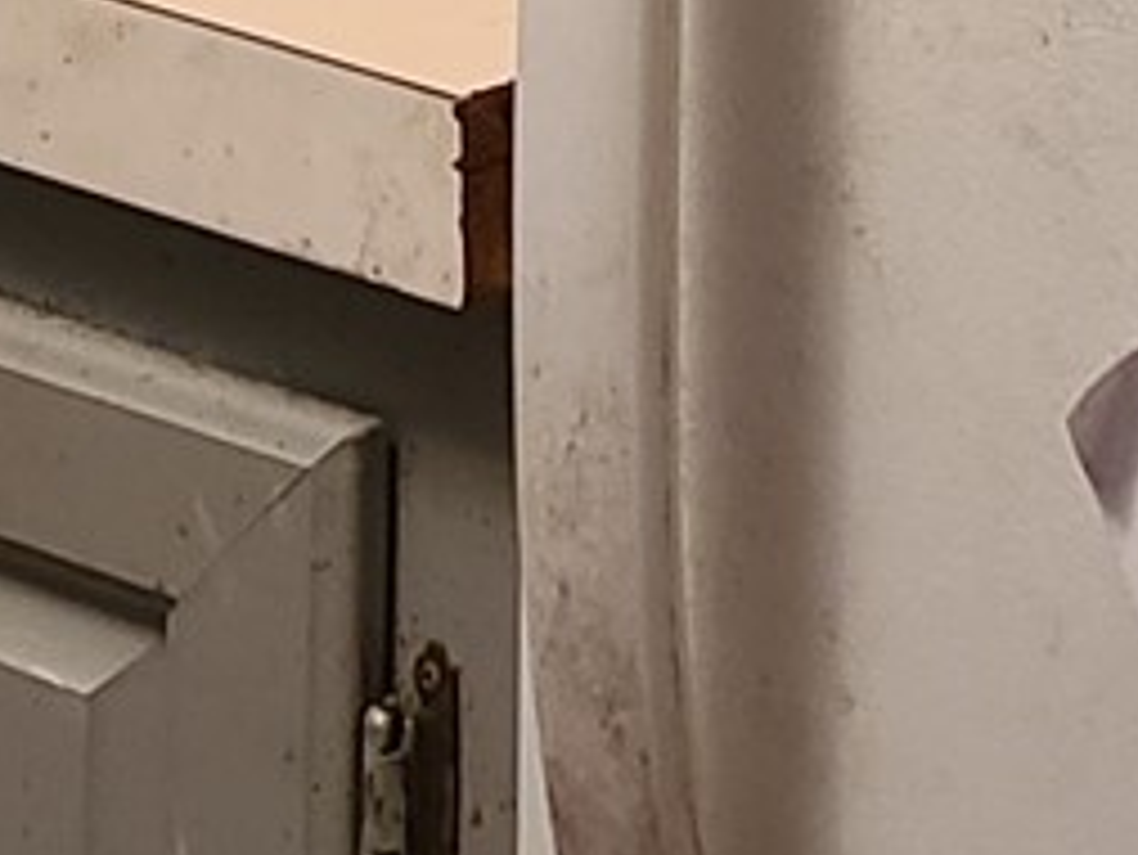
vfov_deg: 7.0
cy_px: -1449
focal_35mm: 197
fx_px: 6479
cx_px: 706
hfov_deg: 10.0
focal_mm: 5.4
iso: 250
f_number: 1.8
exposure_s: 1/40
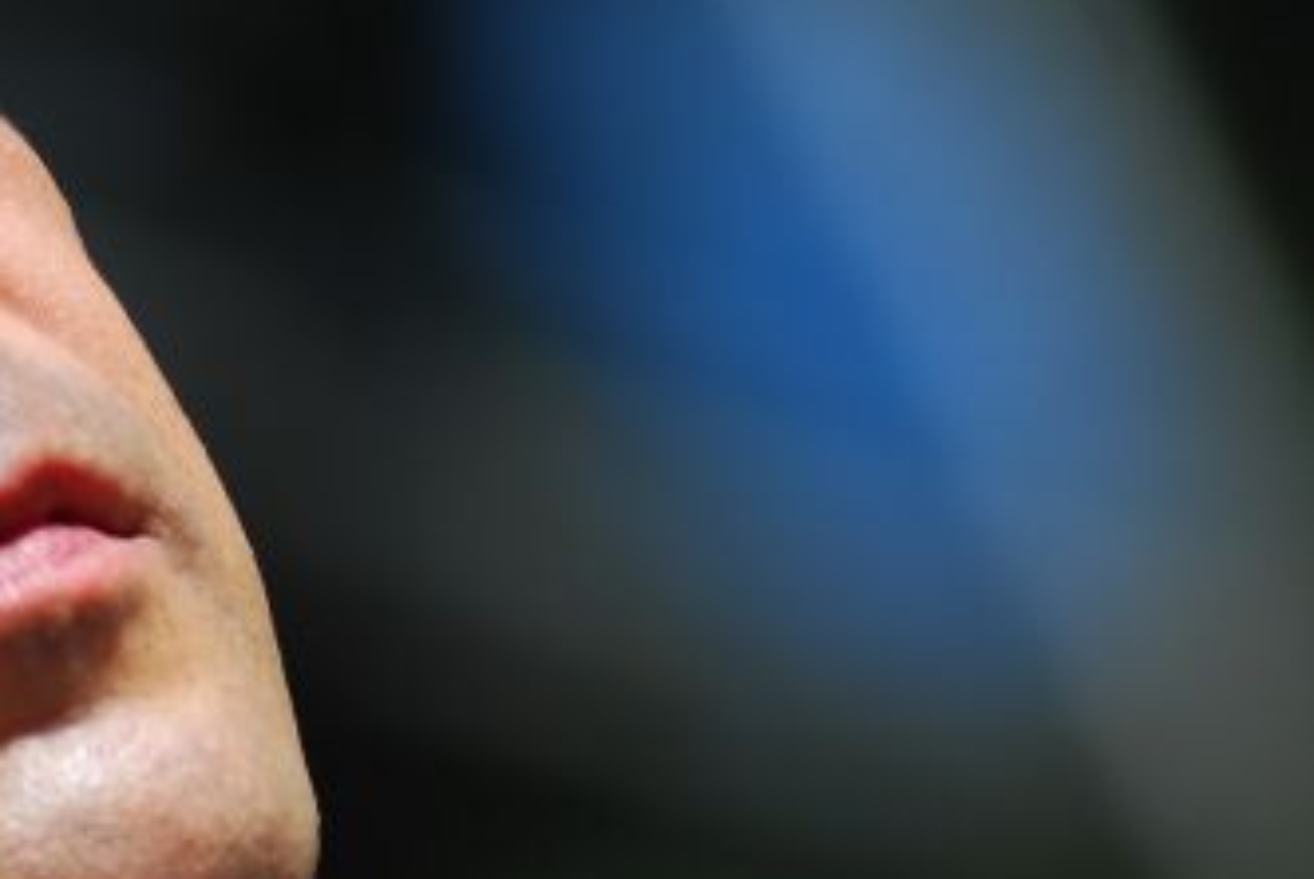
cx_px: 435
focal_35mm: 925
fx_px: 33791
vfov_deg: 1.5
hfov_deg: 2.2
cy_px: 517
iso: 100
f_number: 2.8
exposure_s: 1/800
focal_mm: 200
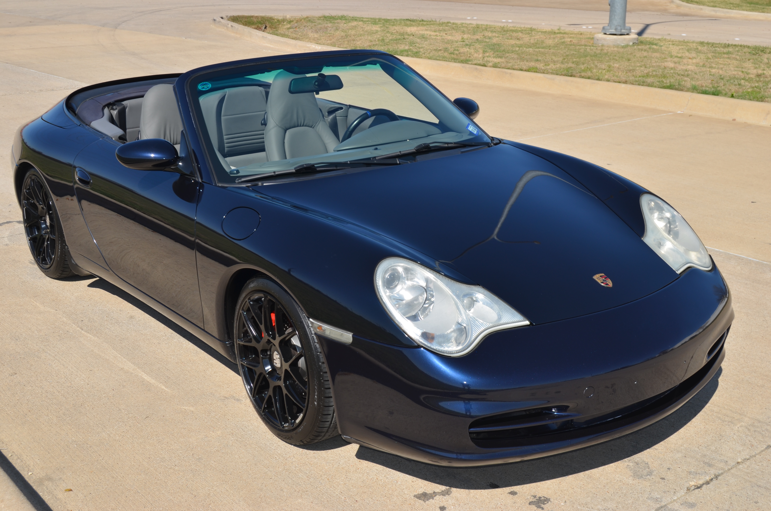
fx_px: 994
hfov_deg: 42.4
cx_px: 386
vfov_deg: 28.8
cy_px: 256
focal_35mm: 46
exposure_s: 1/250
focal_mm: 31
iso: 100
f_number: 10
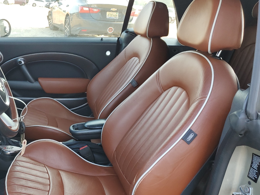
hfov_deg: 45.3
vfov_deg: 35.5
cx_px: 68
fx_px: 300
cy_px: 136
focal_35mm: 40
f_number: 1.5
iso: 50
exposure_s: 1/132
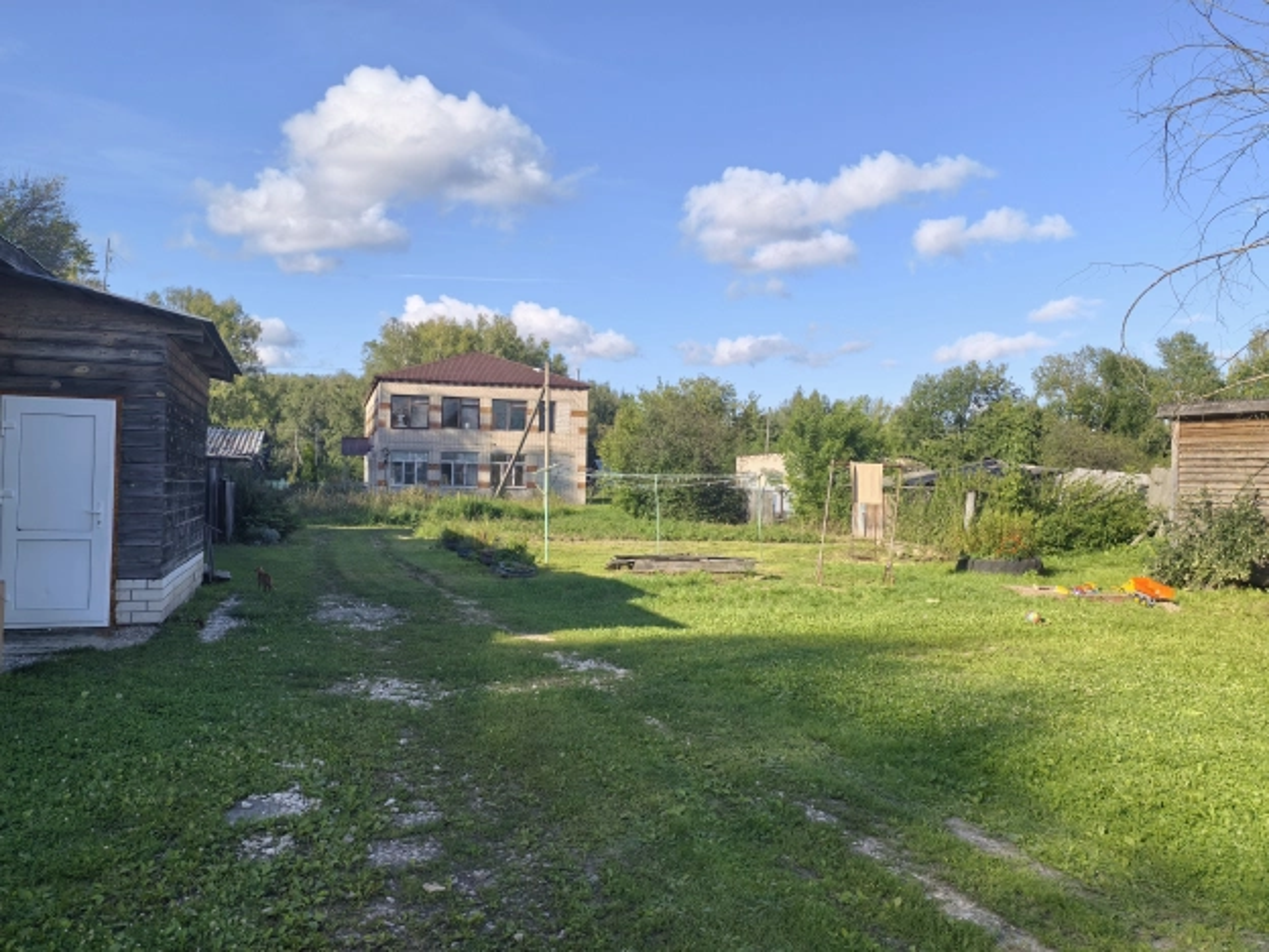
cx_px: 634
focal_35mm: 29
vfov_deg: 48.2
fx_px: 1063
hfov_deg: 61.7
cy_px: 476
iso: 50
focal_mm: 5.52
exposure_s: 1/1996
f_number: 1.9
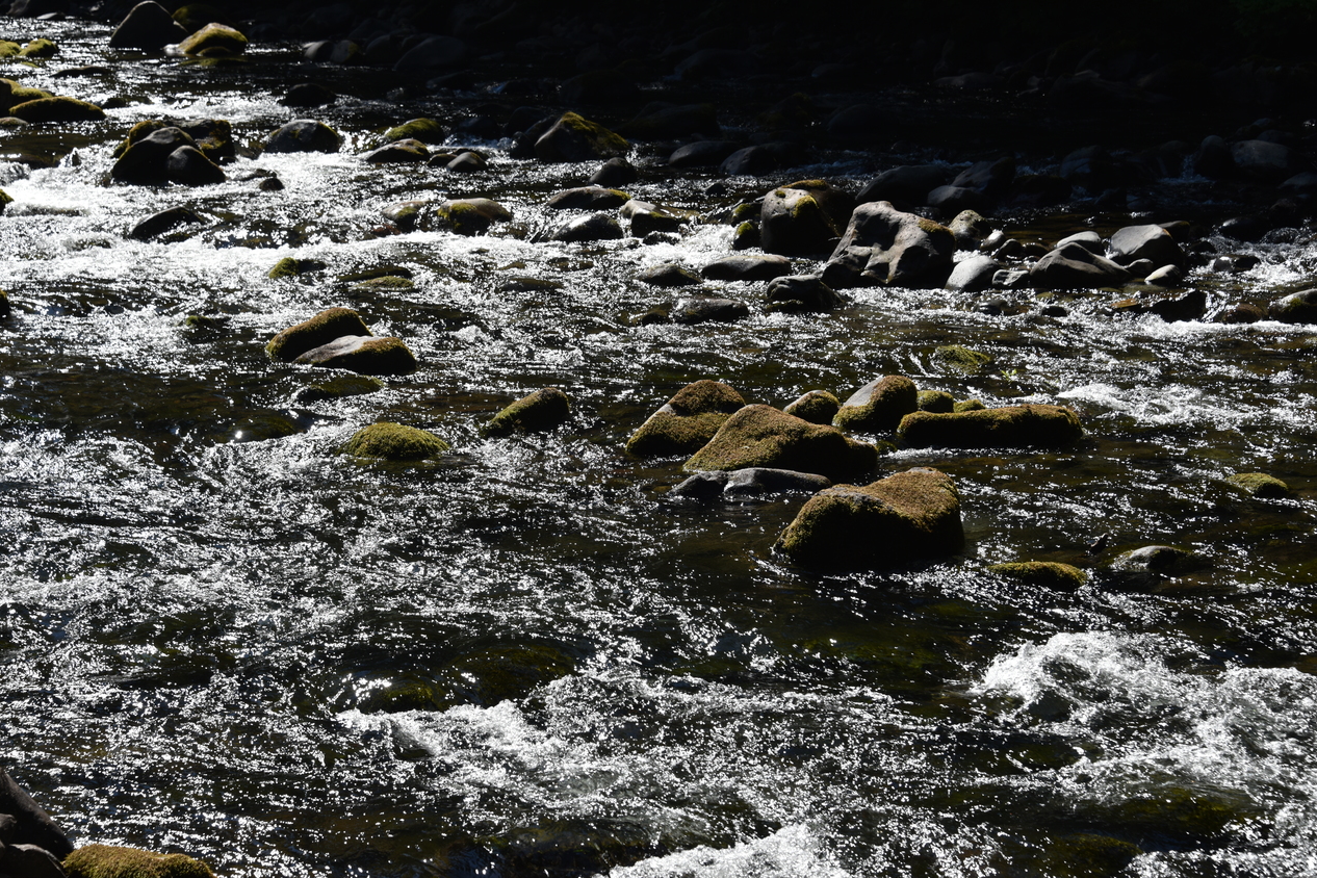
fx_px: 3329
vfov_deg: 15.0
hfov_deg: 22.4
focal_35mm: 91
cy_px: 436
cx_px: 656
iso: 100
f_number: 9
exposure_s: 1/320
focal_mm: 90
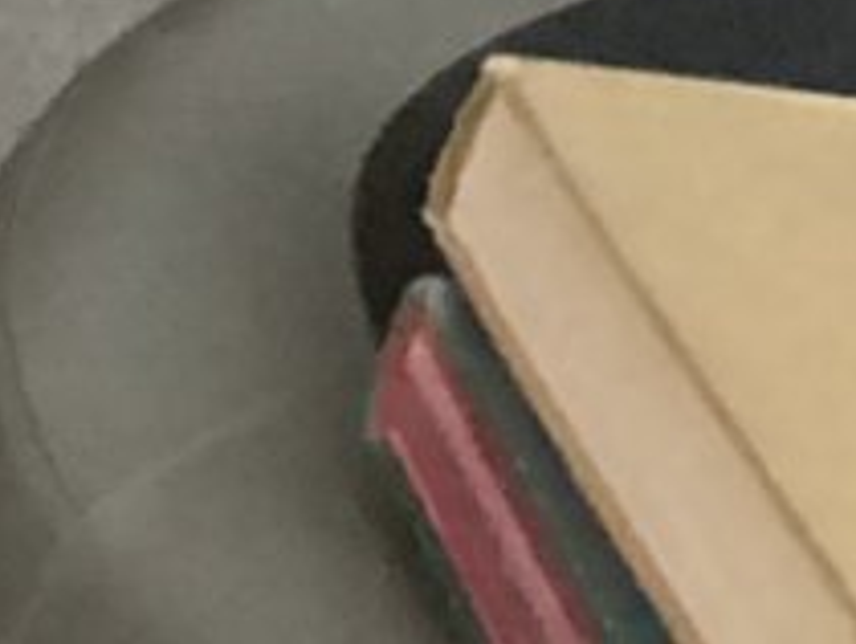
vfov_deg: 5.9
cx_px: -1987
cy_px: -1665
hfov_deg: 7.5
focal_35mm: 223
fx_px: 5521
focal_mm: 3.3
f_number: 2.4
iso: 640
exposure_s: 1/17
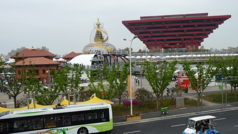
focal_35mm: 40
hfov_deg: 50.5
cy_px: 78
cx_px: 121
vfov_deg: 29.7
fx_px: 252
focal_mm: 6.4
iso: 80
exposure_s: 1/125
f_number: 3.6
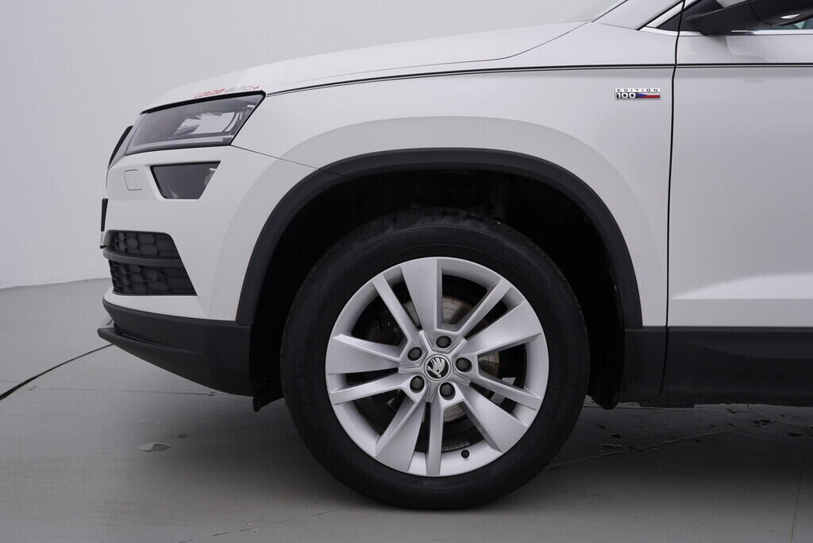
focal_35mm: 36
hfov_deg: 53.1
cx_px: 406
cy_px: 272
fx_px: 813
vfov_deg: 36.9
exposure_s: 1/100
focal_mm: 24
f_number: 4.5
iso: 125
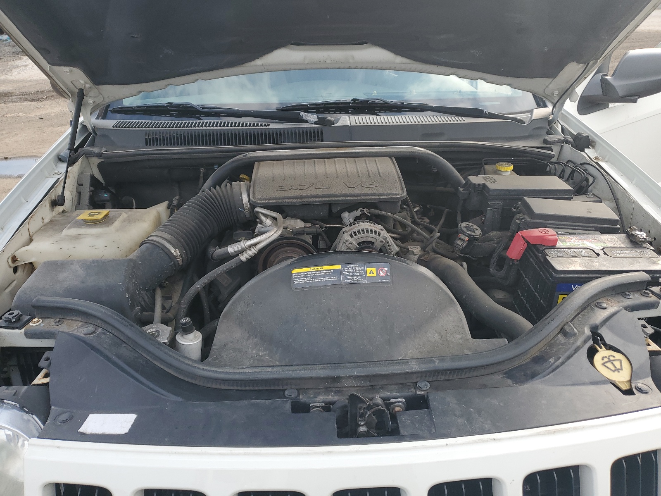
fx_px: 496
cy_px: 248
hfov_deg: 67.3
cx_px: 330
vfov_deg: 53.1
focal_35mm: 26
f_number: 1.5
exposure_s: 1/588
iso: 50
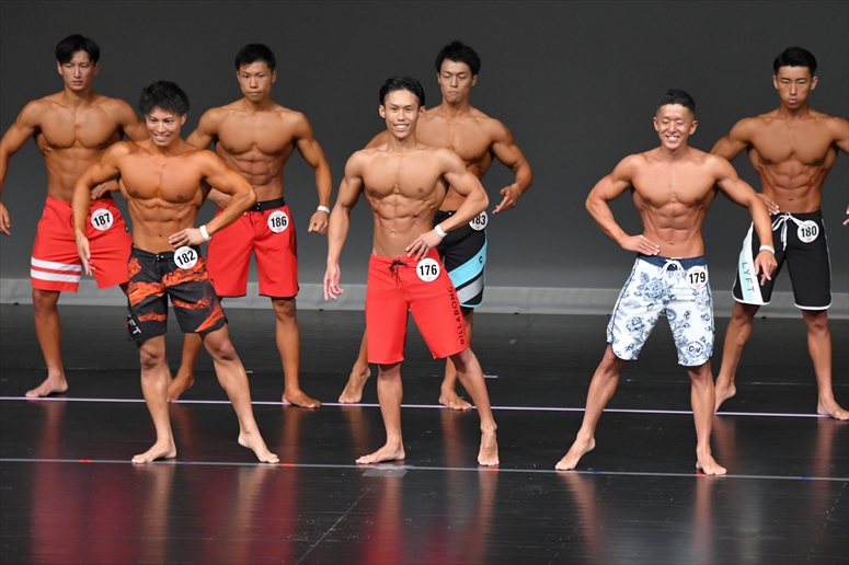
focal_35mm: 285
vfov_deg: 4.8
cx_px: 424
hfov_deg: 7.2
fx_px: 6718
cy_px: 282
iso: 4000
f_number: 5.6
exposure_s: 1/400
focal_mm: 190
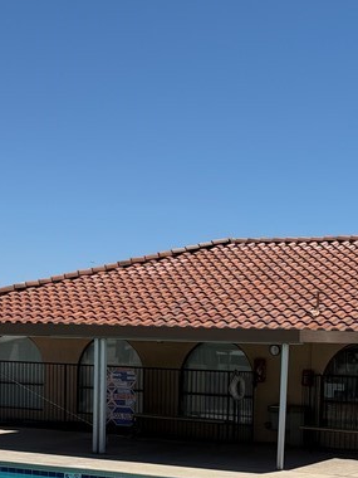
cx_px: 298
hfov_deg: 20.7
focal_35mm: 70
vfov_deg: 26.6
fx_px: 965
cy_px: 452
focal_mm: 5.96
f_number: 1.6
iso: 50
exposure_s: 1/6993
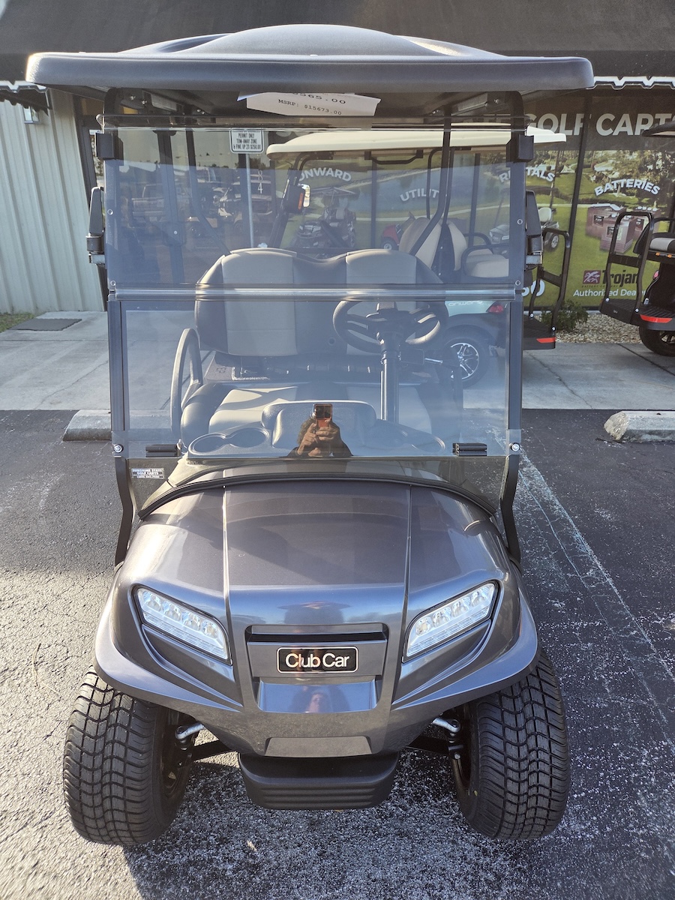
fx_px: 598
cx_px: 338
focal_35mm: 23
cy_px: 450
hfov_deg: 58.9
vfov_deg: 73.9
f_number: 1.8
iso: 64
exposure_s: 1/359
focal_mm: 5.4
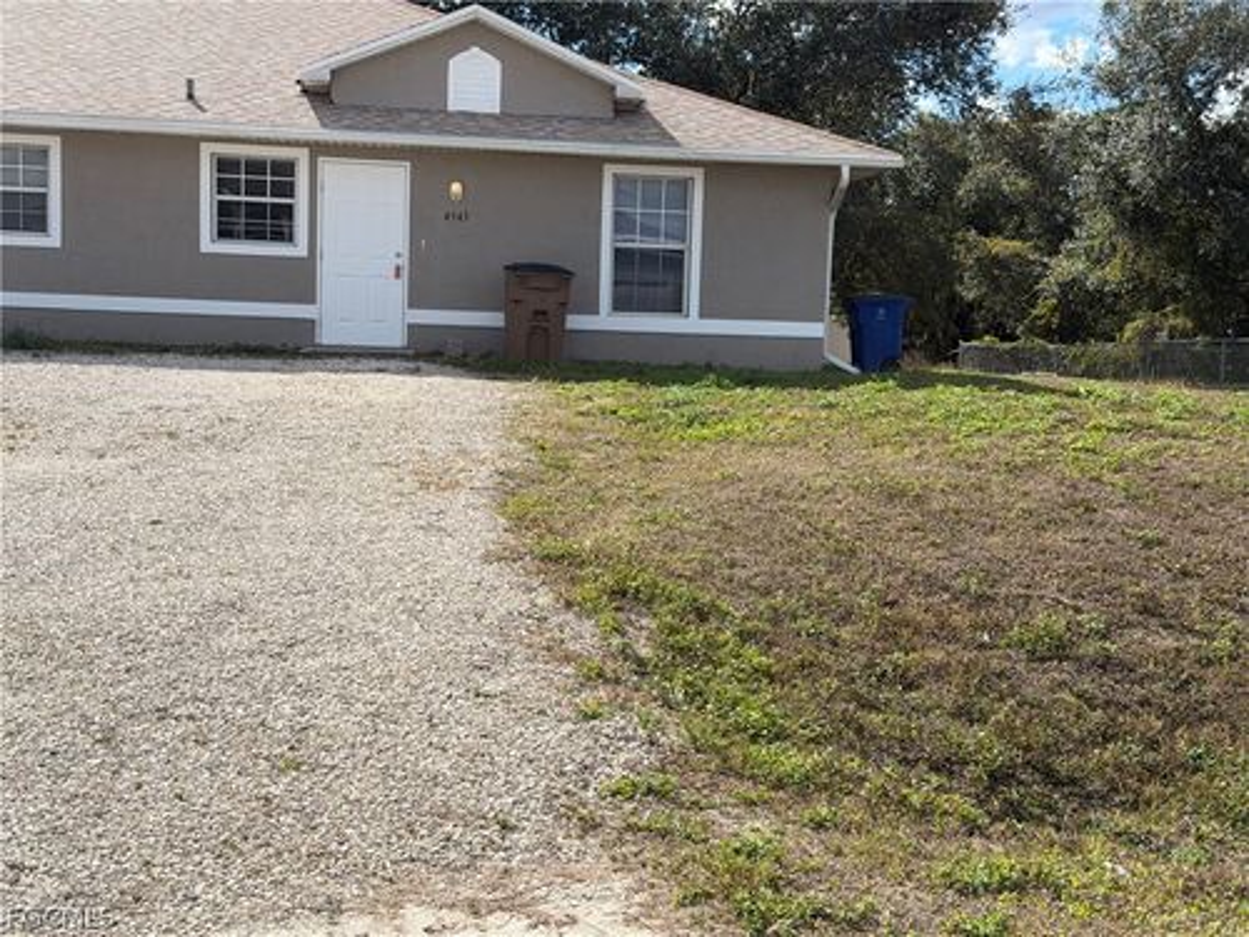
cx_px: 624
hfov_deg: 39.7
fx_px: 1732
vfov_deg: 30.3
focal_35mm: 48
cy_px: 468
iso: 64
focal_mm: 6.76
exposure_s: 1/4878
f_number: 1.78
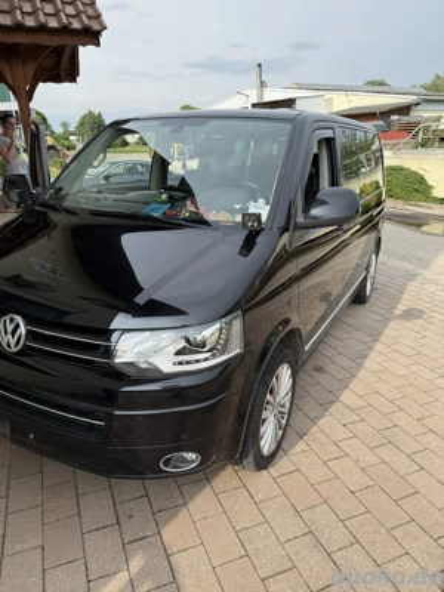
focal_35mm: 24
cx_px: 222
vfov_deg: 71.6
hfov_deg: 56.8
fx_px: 410
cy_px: 296
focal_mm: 6.76
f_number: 1.78
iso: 80
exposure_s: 1/2232
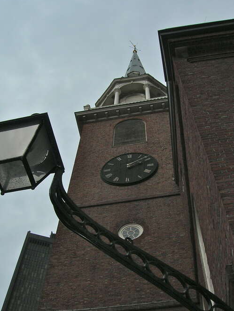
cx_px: 111
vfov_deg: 45.6
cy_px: 178
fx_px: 369
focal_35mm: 41
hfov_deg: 35.2
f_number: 4.9
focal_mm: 5.7
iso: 71
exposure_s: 1/597
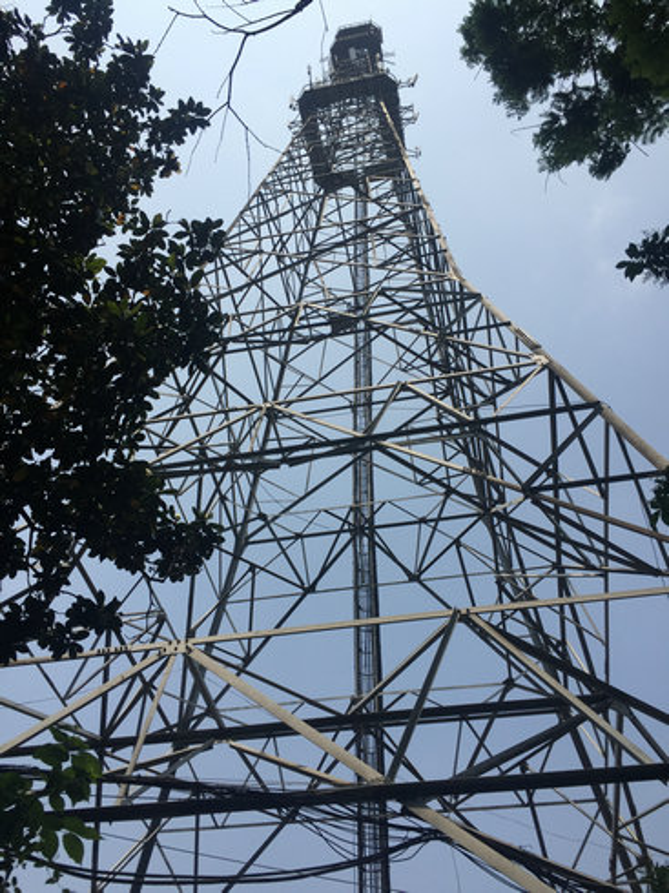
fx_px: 748
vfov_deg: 61.7
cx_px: 334
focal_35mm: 29
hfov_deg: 48.2
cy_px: 446
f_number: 2.2
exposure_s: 1/4405
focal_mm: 4.15
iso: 32
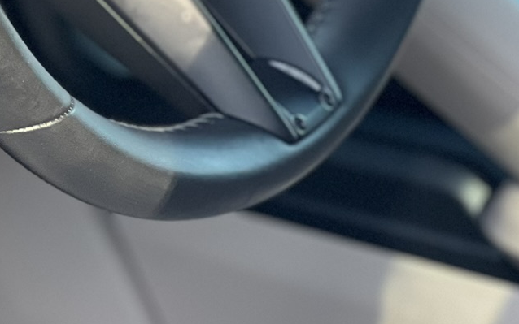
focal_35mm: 262
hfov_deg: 7.9
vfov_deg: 4.9
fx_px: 3706
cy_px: -270
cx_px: -219
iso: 250
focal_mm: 9
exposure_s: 1/108
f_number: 2.8
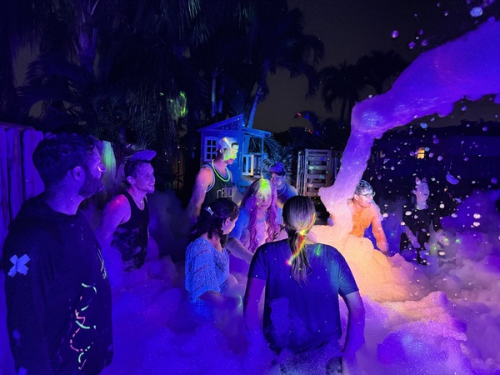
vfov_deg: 56.8
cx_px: 250
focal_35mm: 24
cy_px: 188
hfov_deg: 71.6
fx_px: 347
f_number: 1.78
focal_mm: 6.76
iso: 1000
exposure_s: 1/38
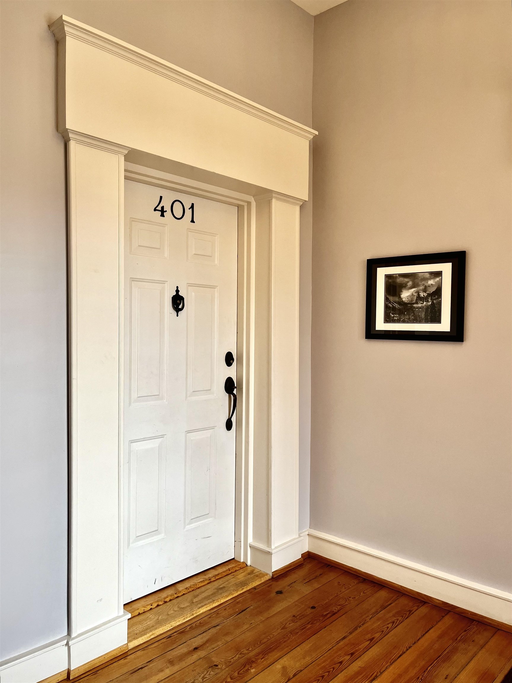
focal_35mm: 26
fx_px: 513
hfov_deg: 53.0
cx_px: 256
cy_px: 342
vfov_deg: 67.3
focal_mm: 5.1
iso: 80
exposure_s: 1/121
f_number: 1.6
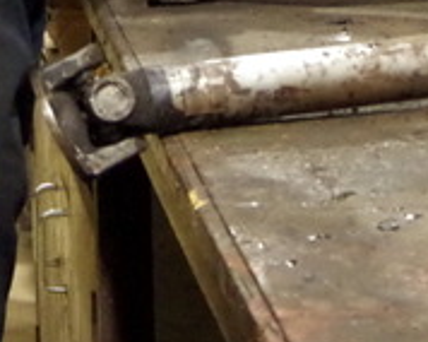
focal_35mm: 228
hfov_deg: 8.5
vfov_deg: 6.6
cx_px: 228
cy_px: -238
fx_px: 2885
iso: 6400
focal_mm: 36
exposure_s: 1/60
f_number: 8
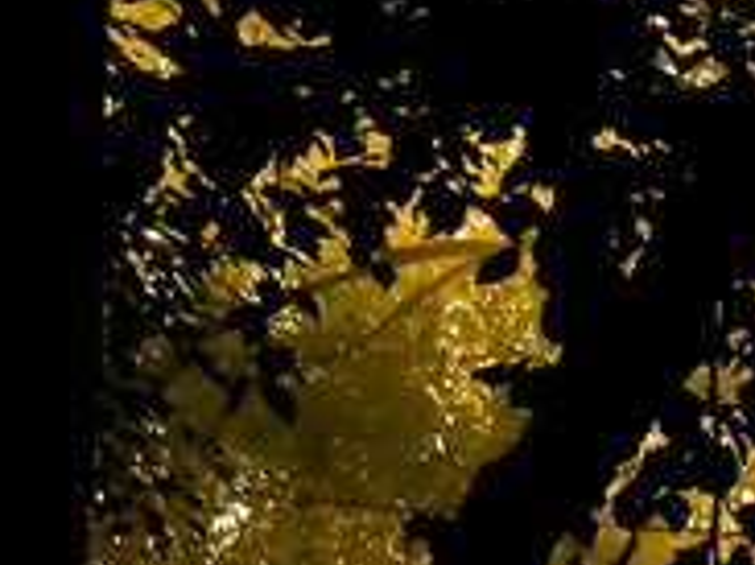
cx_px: 2496
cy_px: 1344
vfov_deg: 1.3
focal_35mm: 1100
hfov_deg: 1.8
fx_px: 23976
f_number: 4.5
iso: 64
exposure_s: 1/134
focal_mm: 25.7
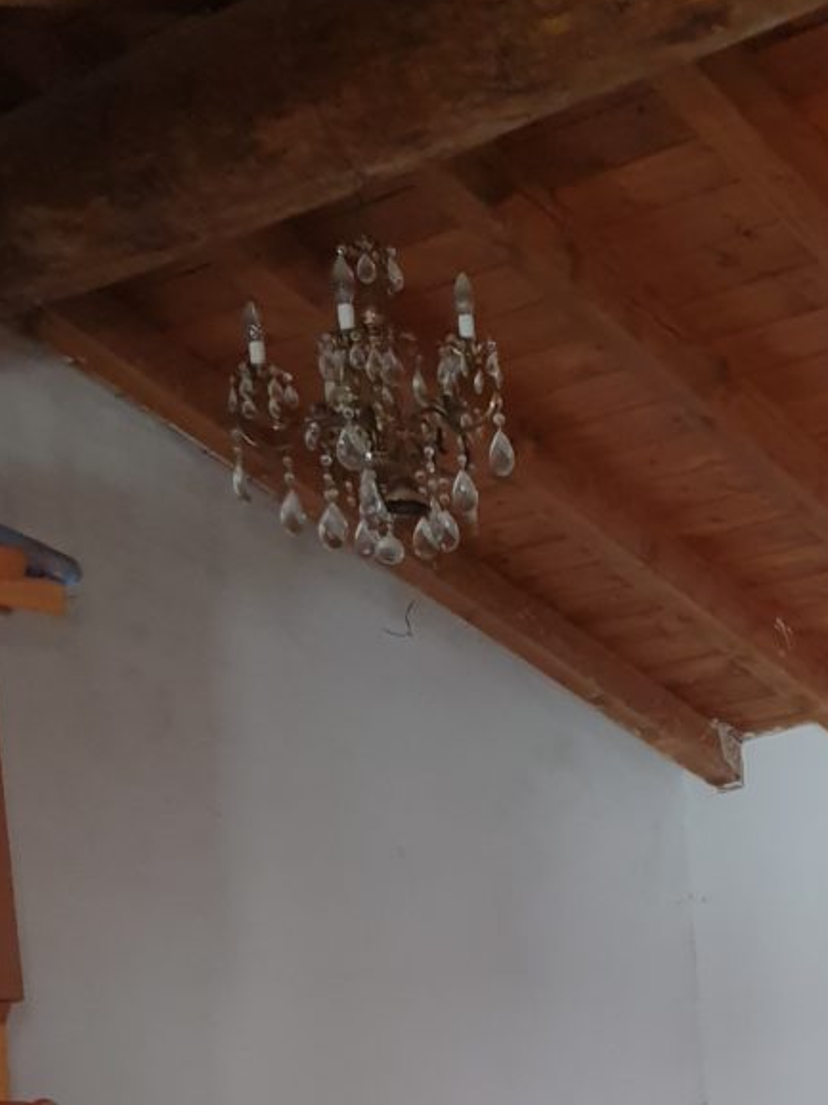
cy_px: 1472
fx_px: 2298
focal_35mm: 72
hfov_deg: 19.7
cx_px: 864
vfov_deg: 23.6
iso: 160
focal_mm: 4.3
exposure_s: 1/50
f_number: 2.4
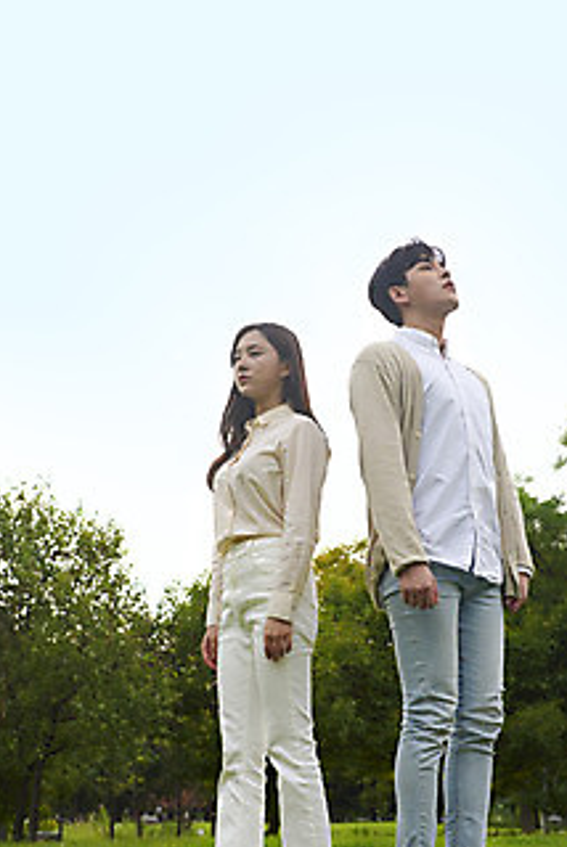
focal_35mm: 50
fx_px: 1179
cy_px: 466
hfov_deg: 27.0
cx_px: 346
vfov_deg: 39.5
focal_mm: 40
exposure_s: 1/640
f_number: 4.5
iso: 320
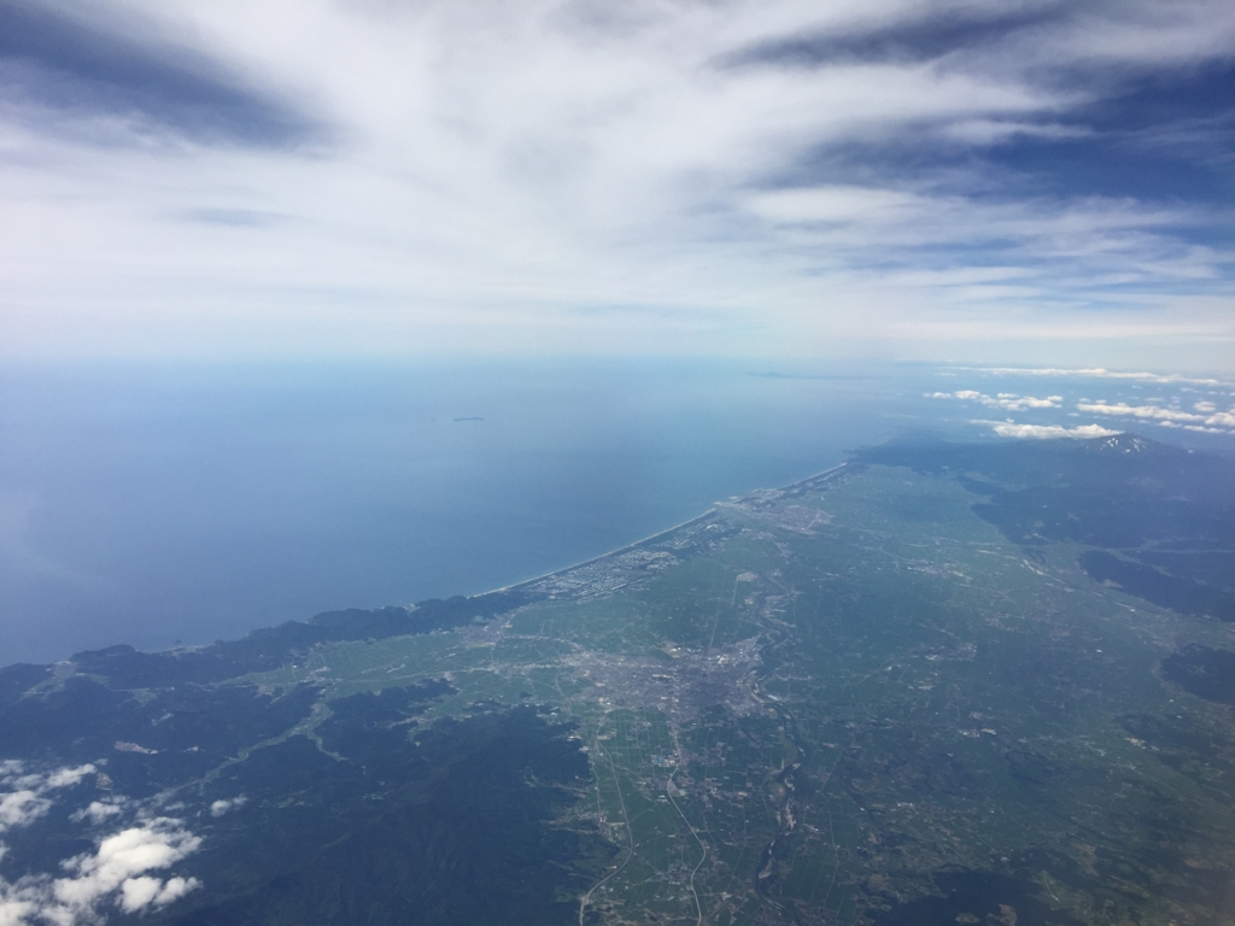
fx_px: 1035
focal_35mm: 29
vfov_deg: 48.2
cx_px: 618
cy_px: 463
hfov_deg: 61.7
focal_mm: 4.15
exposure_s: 1/1721
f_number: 2.2
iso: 32
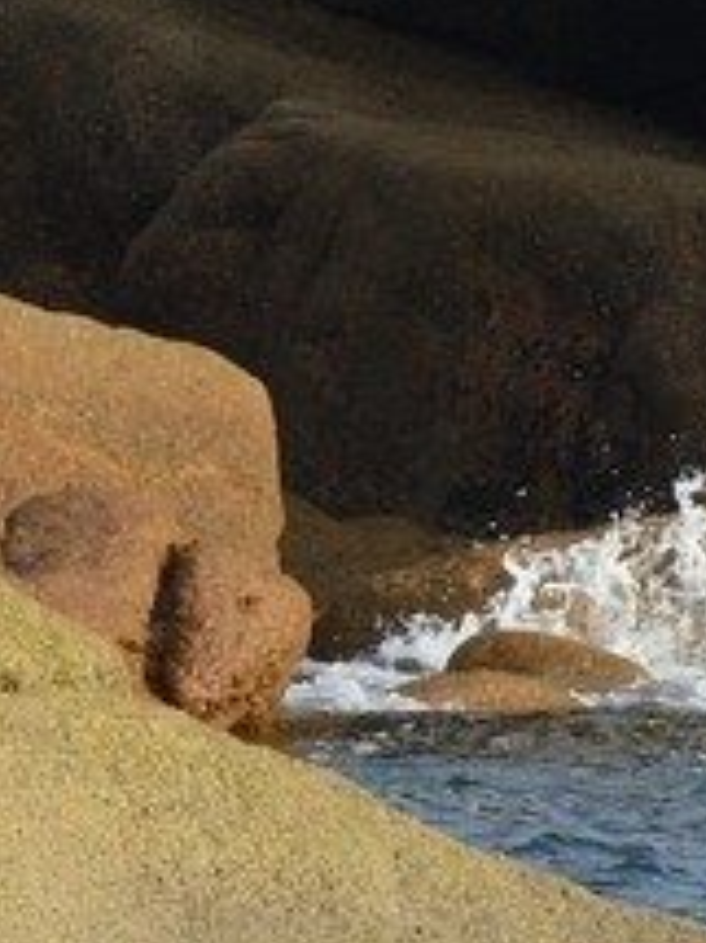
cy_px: -1996
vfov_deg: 1.5
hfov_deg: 1.1
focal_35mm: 1325
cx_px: 1274
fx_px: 36067
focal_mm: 185
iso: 400
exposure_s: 1/1000
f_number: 8
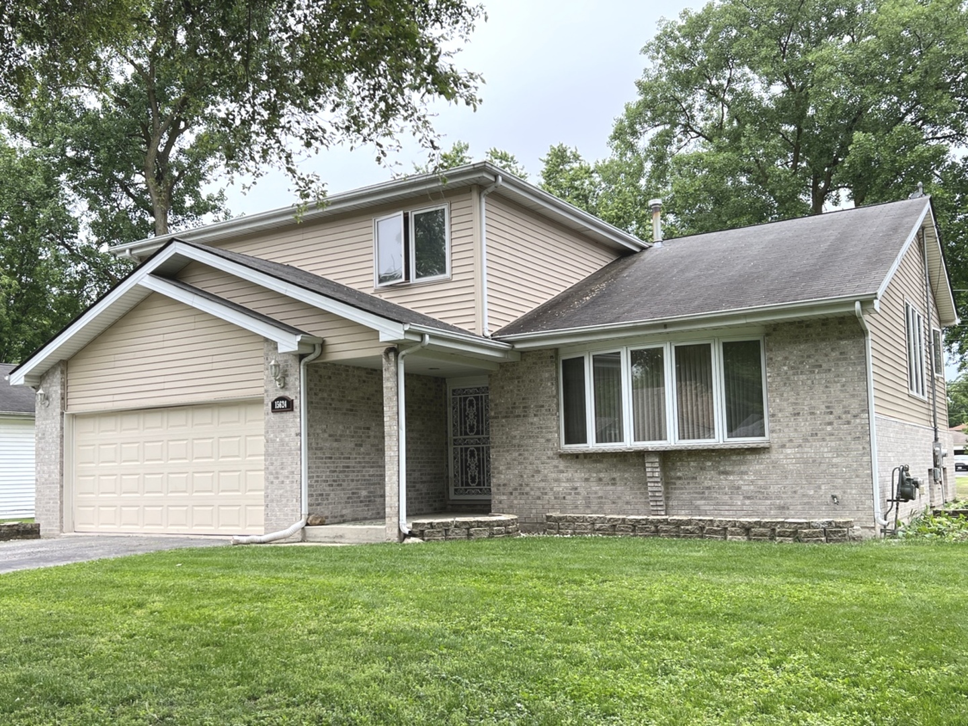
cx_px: 484
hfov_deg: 67.3
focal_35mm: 26
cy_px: 363
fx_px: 727
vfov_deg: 53.1
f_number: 1.5
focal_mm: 5.7
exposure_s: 1/604
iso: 50
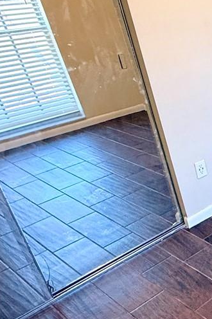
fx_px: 416
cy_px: 136
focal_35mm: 47
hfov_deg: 19.8
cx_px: 395
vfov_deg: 41.8
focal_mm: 2.22
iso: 200
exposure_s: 1/120
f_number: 2.2
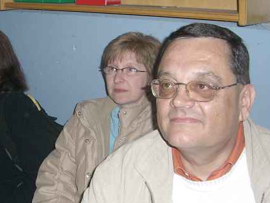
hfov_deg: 30.9
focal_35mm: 62
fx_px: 484
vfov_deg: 23.7
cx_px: 87
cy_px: 120
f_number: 2.7
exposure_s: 1/60
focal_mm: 6.2
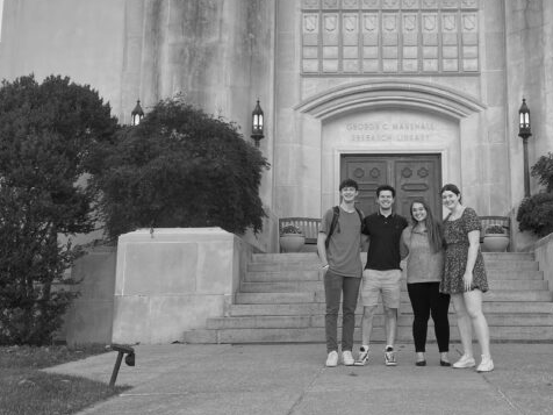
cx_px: 389
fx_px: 751
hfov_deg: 39.7
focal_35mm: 47
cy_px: 190
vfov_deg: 30.9
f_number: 1.8
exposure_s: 1/313
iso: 32
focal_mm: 4.25
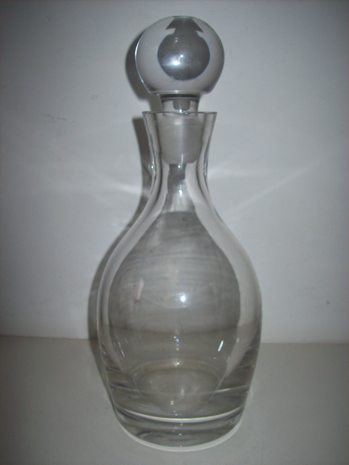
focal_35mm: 36
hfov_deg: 39.6
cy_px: 232
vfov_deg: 51.4
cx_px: 174
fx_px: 484
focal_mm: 6
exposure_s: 1/64
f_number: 2.7
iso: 80
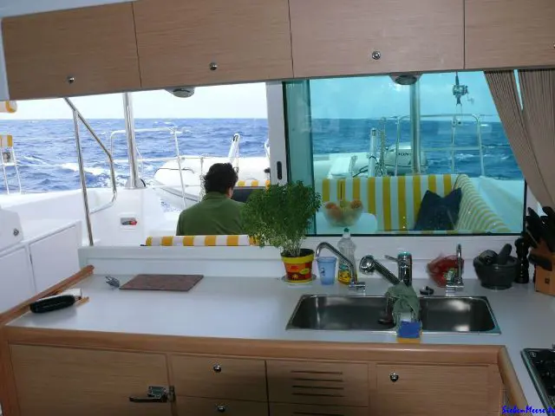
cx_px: 278
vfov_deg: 40.7
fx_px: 561
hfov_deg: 52.6
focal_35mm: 35
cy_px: 208
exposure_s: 1/250
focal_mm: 7.4
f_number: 5
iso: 100
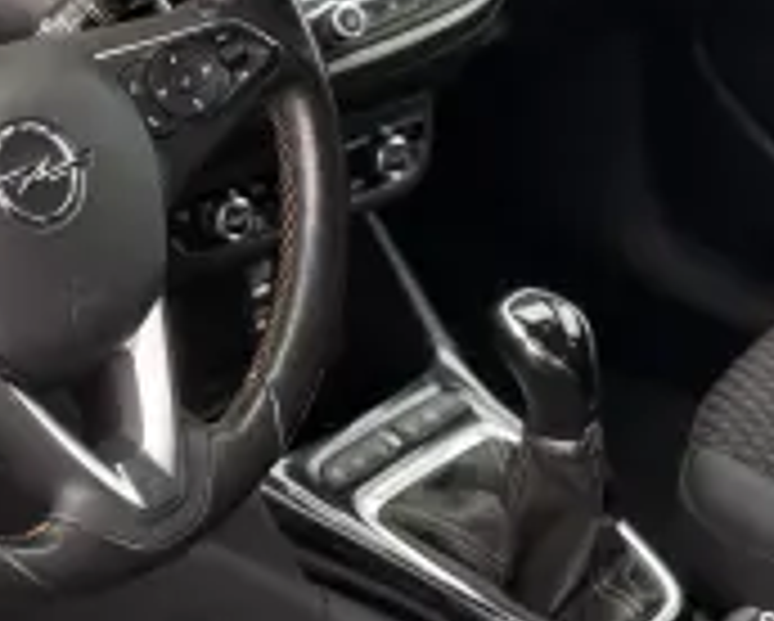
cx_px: 81
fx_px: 2247
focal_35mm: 98
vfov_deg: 15.7
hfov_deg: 19.2
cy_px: 148
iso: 200
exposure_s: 1/59
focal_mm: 6.76
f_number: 1.78
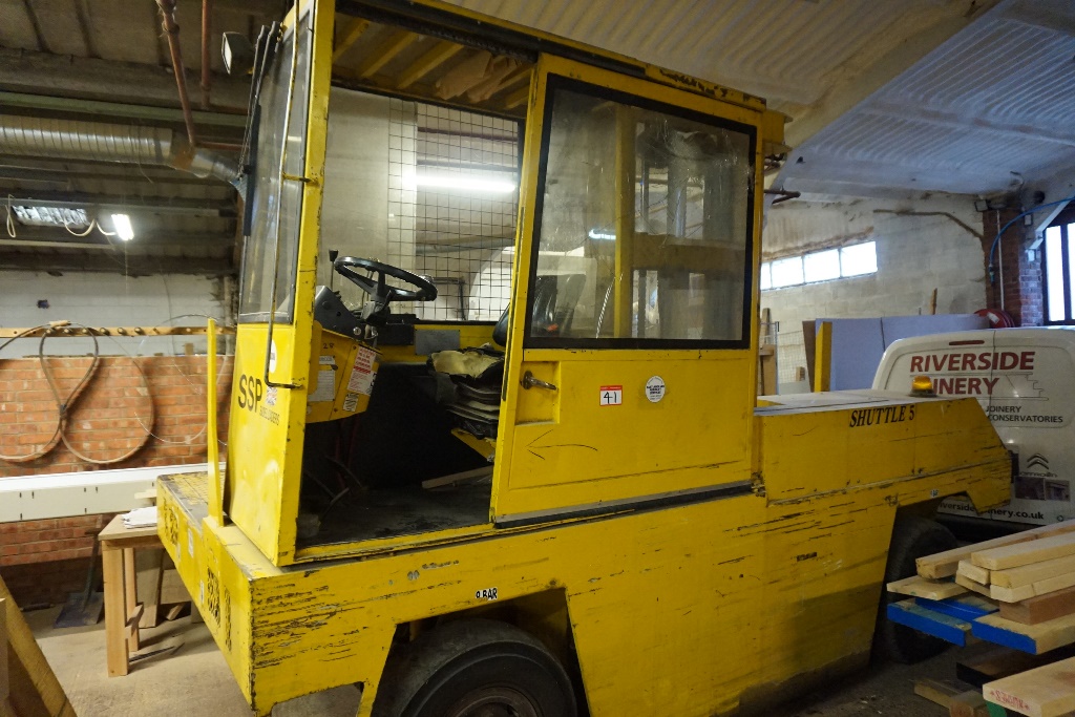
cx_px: 538
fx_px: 717
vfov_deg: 53.1
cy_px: 358
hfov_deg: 73.7
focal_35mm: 24
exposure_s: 1/40
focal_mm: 16
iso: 3200
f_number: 3.5
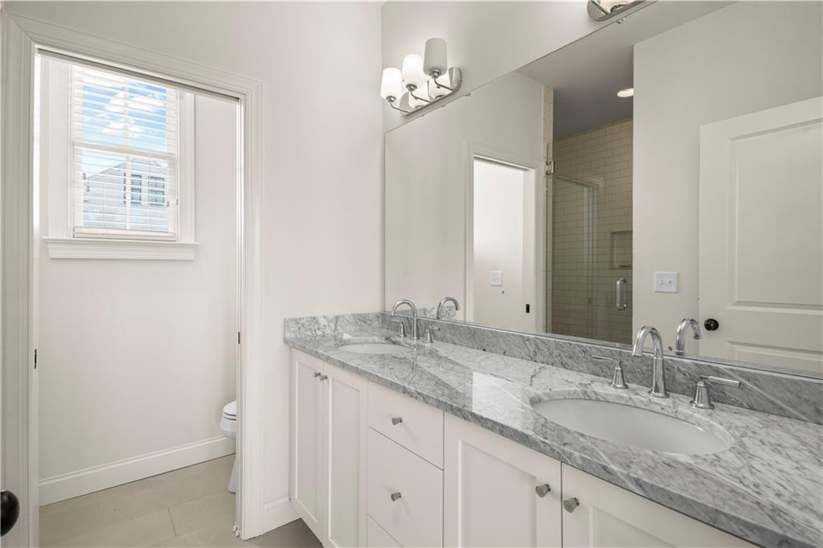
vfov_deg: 70.4
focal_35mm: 17
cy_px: 274
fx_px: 388
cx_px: 412
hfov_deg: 93.3
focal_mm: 17
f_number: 8
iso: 200
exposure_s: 1/10
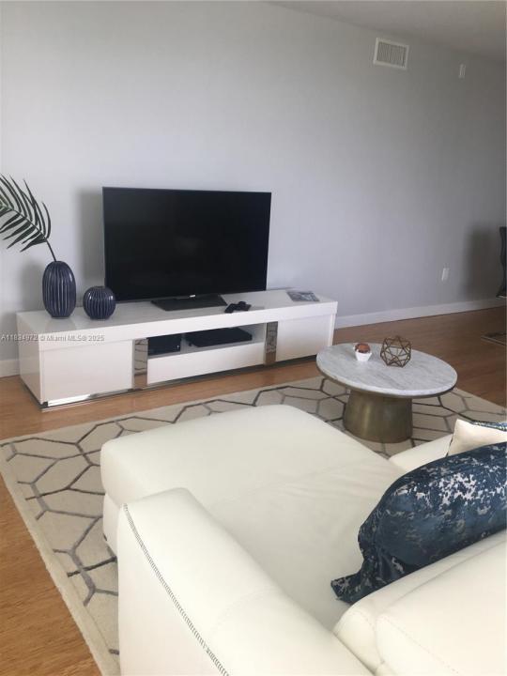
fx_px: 566
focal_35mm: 29
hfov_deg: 48.2
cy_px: 338
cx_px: 254
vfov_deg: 61.7
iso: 25
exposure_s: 1/60
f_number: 2.2
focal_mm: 4.15
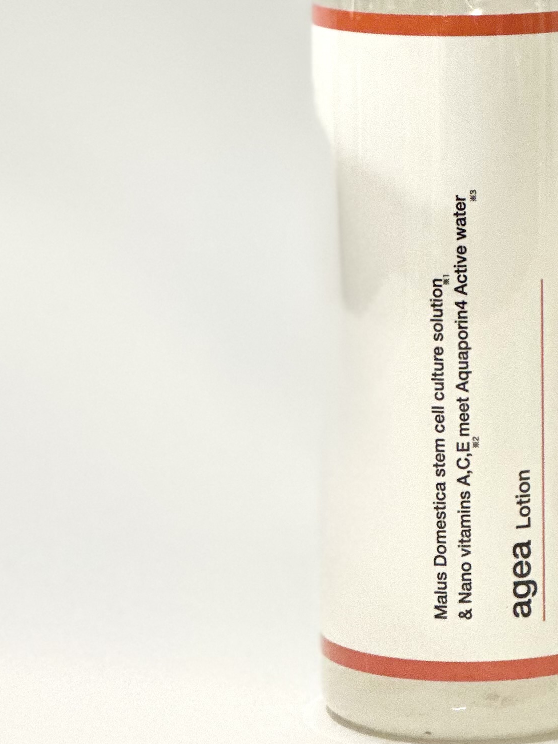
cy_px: 0
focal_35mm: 209
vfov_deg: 9.4
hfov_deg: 7.1
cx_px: 478
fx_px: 4491
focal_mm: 9
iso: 160
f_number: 2.8
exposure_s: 1/33
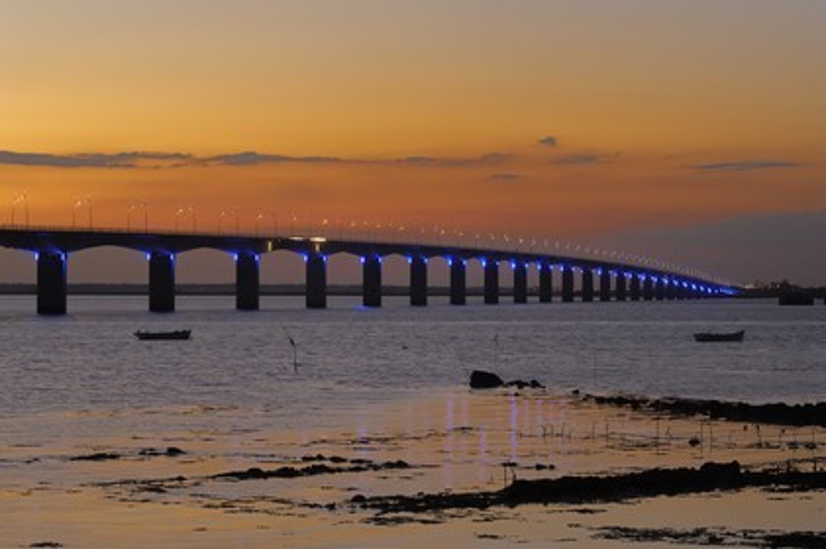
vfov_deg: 13.0
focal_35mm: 105
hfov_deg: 19.5
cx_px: 413
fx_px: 2407
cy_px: 274
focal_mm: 70
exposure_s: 1/2
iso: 100
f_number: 6.3
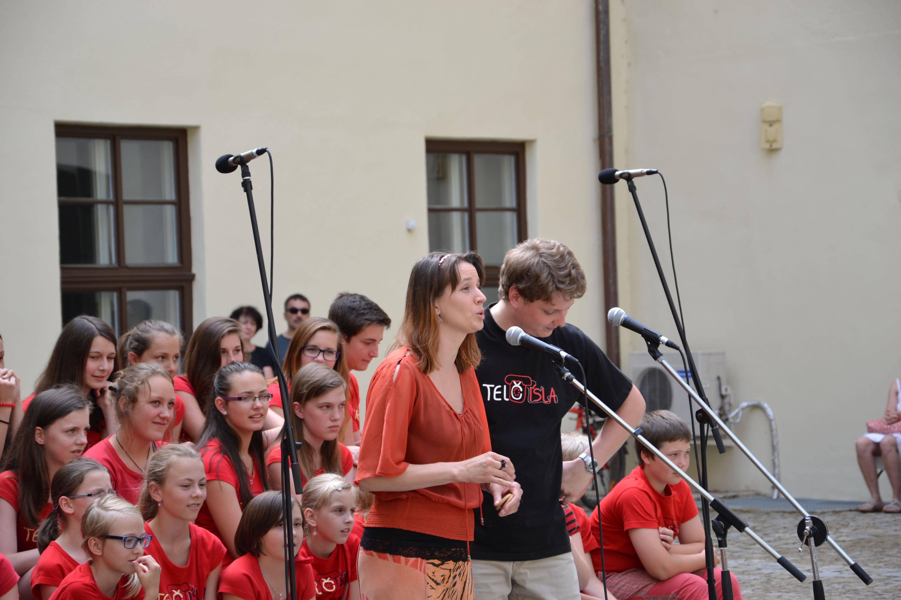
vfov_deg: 10.8
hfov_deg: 16.1
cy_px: 300
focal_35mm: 128
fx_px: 3191
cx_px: 450
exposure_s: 1/125
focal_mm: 85
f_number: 5.6
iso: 200
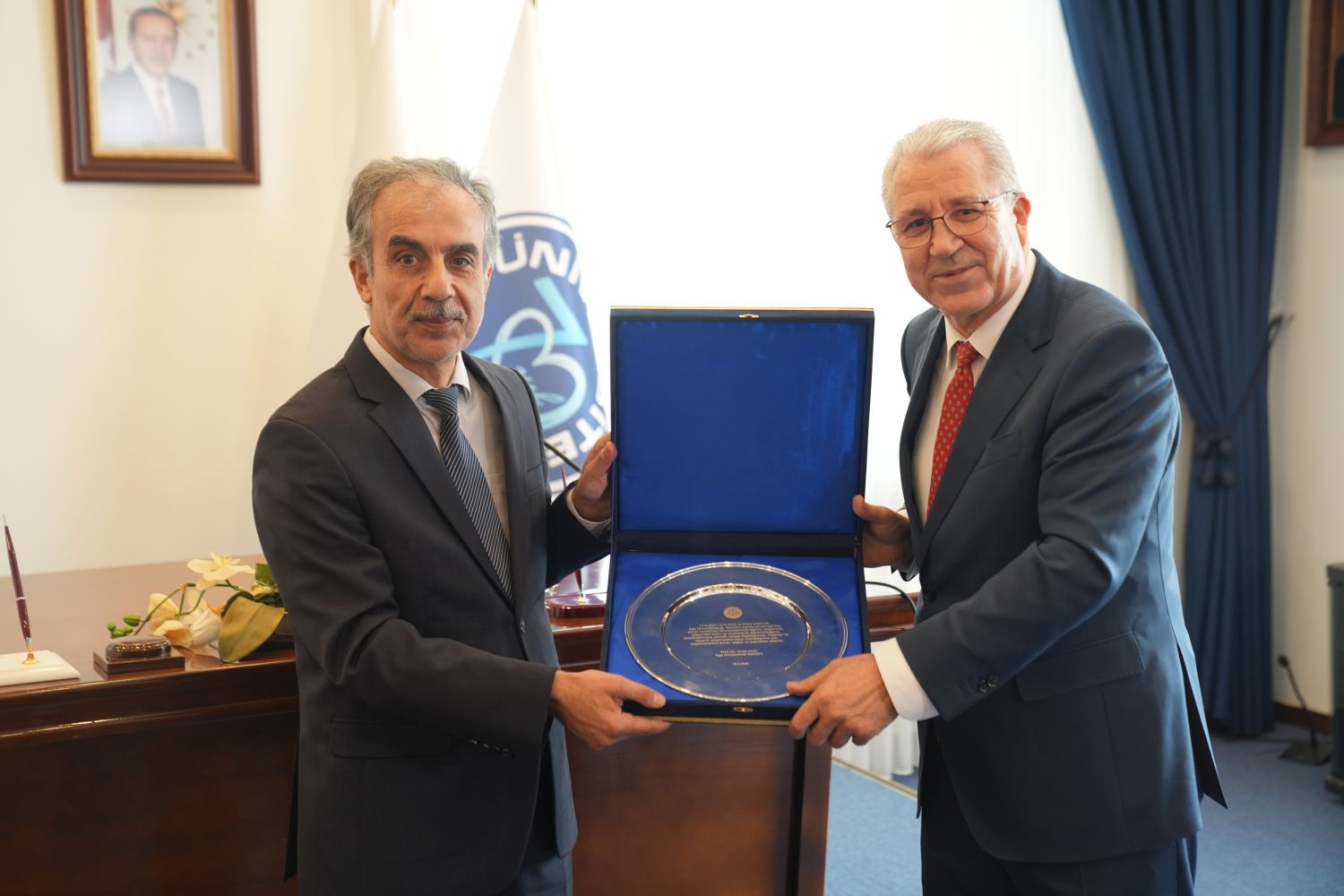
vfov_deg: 23.8
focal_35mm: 57
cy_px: 448
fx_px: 2128
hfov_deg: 35.1
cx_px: 672
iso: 800
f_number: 3.2
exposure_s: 1/125
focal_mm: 57
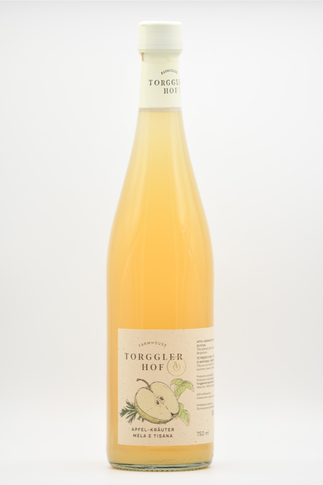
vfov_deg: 6.9
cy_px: 242
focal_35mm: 300
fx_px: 4038
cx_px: 162
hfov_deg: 4.6
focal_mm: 200
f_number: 9
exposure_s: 1/100
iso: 160
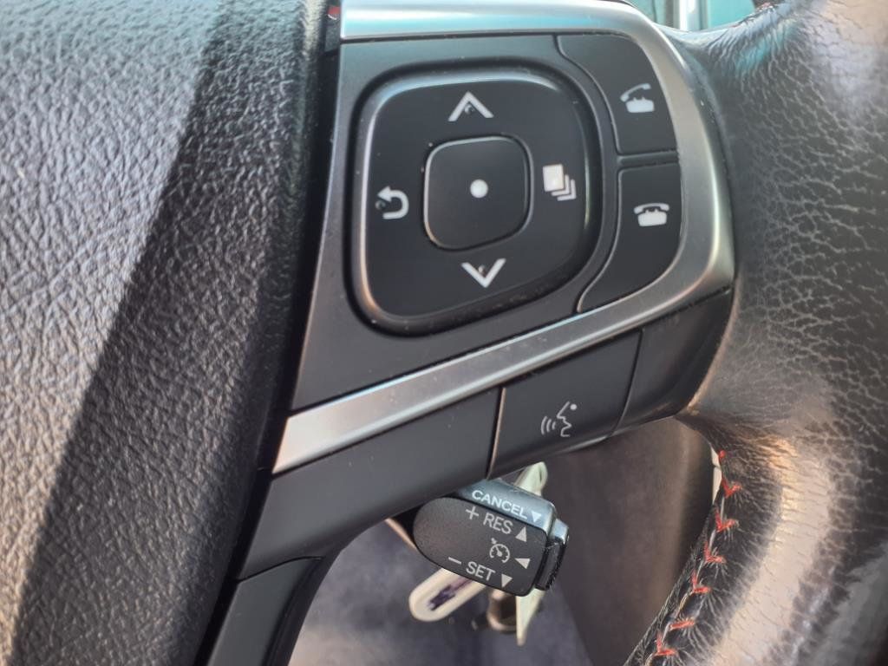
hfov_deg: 65.3
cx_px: 444
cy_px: 333
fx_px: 693
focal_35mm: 27
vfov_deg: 51.4
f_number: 1.9
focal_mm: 3.58
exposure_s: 1/40
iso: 50
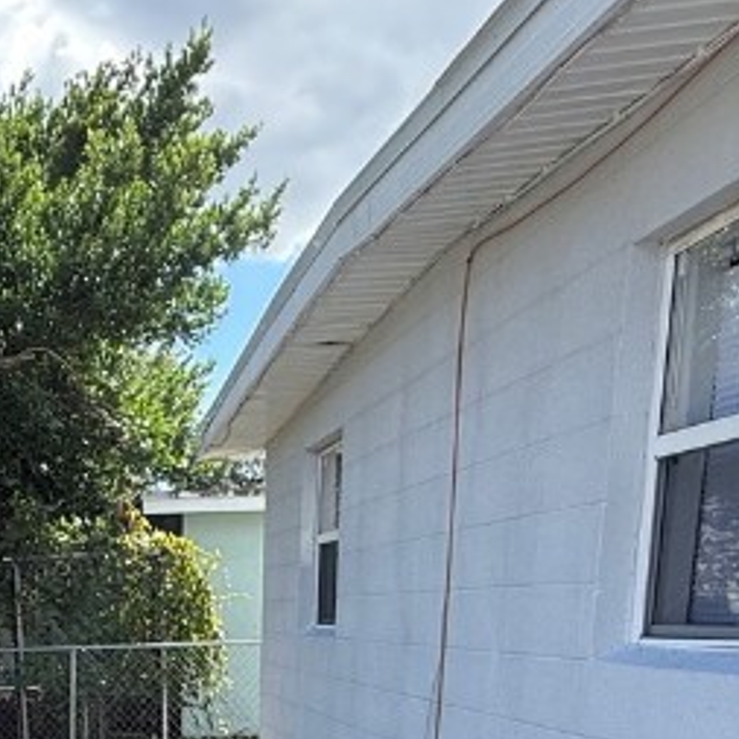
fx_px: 1208
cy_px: 949
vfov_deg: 28.3
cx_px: 23
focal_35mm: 50
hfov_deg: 31.8
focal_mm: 2.22
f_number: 2.2
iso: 50
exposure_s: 1/564
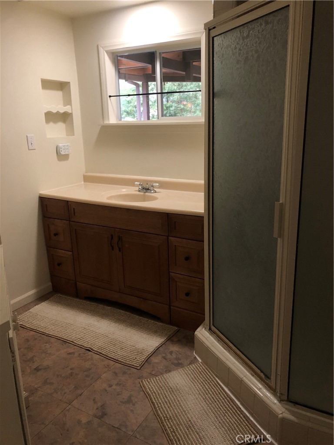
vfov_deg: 63.4
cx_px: 167
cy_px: 222
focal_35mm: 28
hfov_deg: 49.7
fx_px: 360
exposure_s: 1/15
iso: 40
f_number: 1.8
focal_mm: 3.99
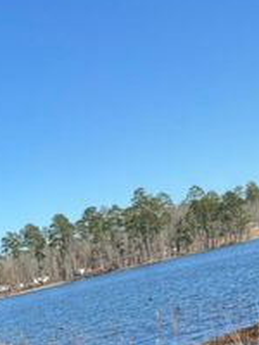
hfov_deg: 17.0
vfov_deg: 20.6
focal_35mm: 80
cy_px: 525
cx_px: -105
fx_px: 798
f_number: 1.78
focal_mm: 6.76
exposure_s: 1/2252
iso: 80
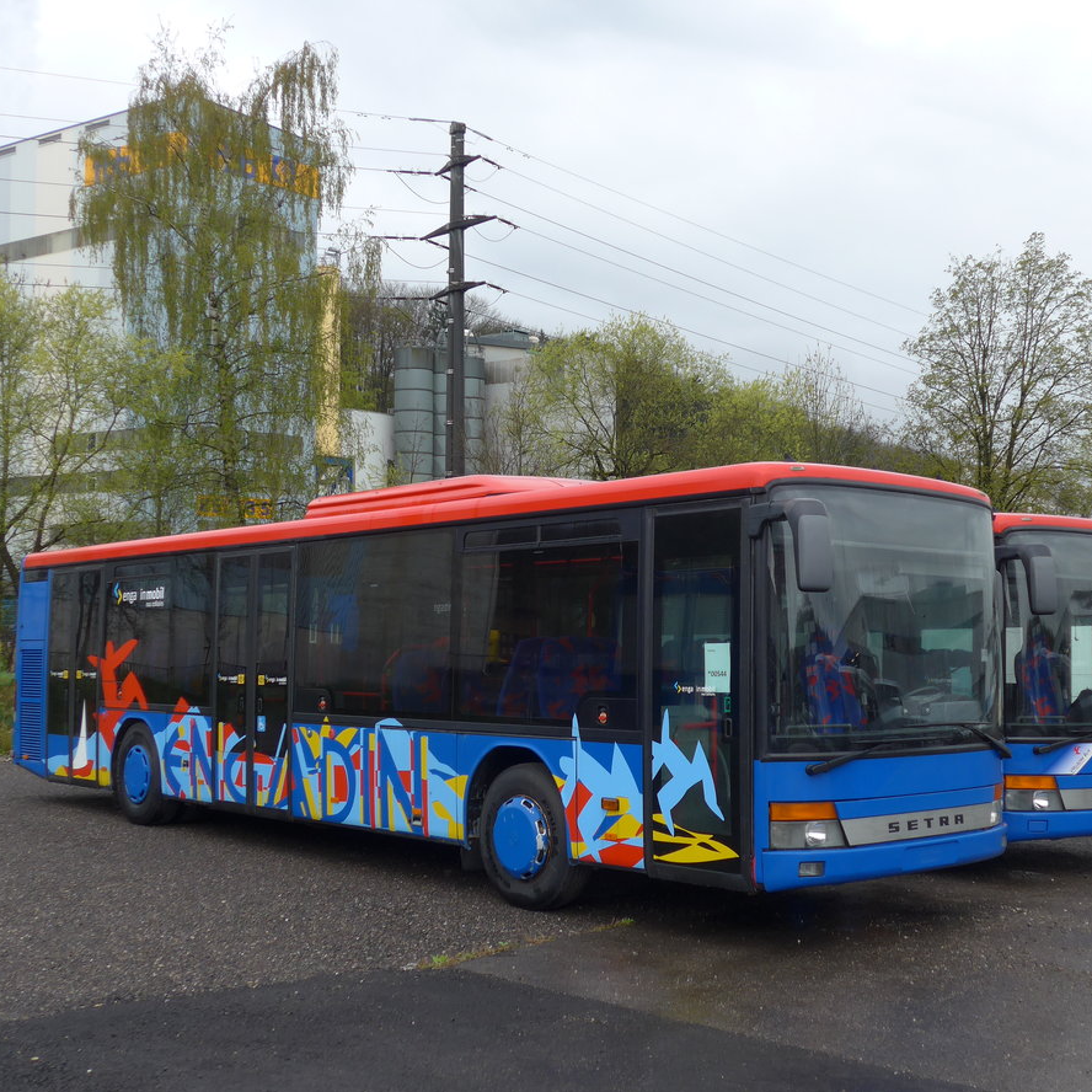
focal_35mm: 43
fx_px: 1535
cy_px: 541
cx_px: 609
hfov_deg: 39.1
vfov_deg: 39.2
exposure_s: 1/200
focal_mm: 7.5
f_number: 2.8
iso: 80
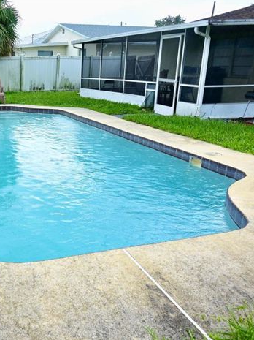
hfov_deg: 38.5
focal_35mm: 35
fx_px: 343
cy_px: 169
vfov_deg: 52.7
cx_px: 37
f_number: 5
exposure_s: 1/100
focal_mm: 16
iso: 250
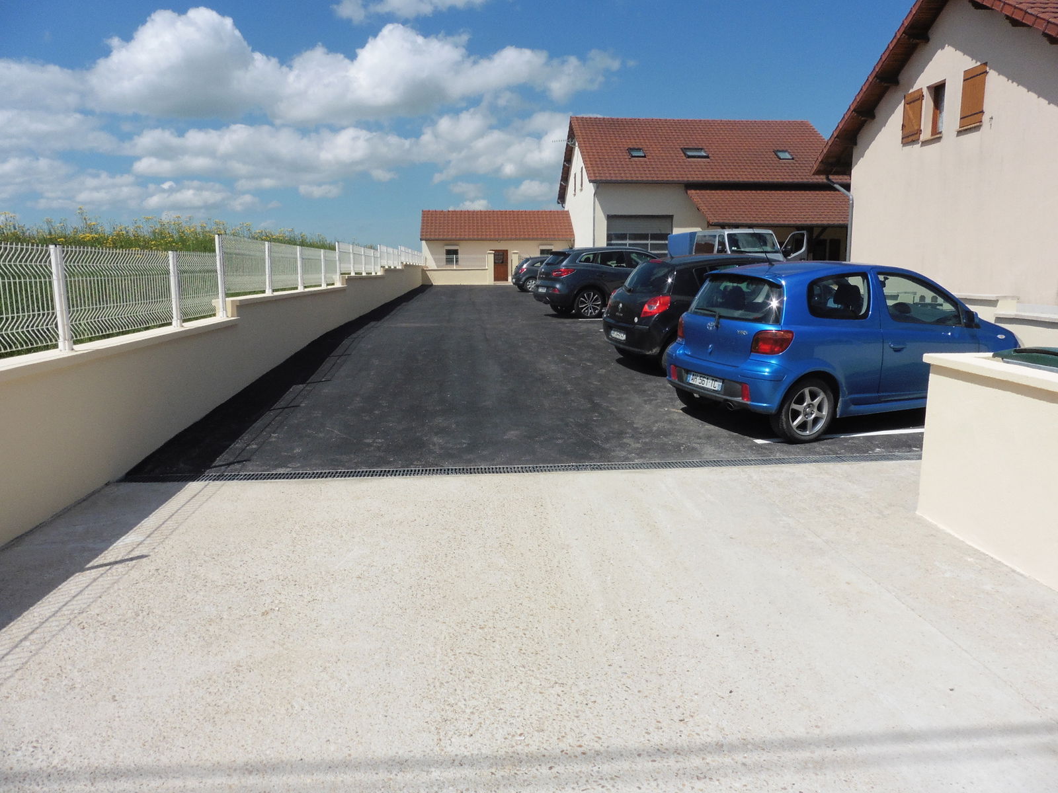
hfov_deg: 71.6
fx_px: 734
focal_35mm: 24
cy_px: 396
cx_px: 529
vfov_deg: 56.8
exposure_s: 1/1600
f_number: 5
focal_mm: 4.3
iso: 100
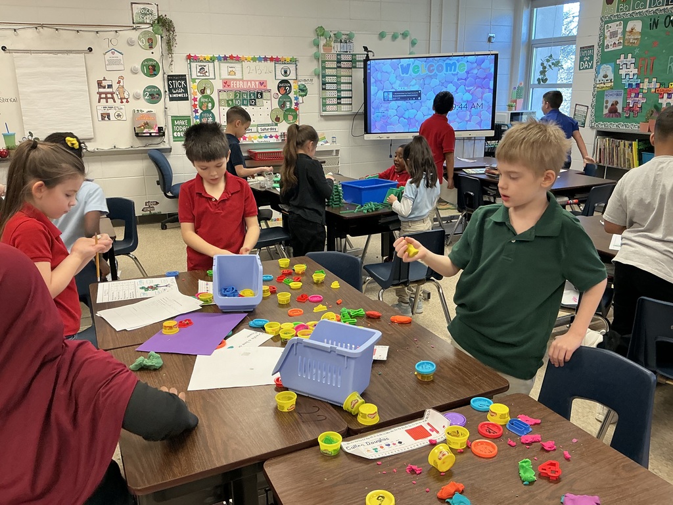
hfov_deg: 63.4
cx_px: 336
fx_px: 544
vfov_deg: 49.7
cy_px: 252
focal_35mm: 28
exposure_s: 1/60
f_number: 1.8
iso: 80
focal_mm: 3
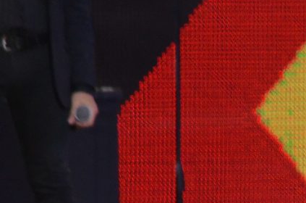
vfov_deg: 1.1
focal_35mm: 1199
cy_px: 218
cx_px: 590
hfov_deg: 1.7
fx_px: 10172
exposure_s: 1/160
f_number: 5.3
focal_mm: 165
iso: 1000
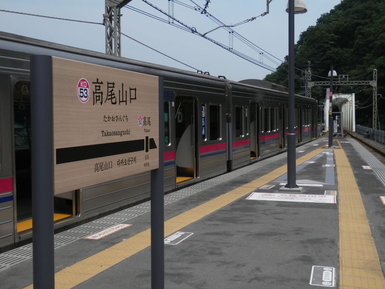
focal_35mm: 45
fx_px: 500
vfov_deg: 32.2
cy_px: 144
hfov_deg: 42.1
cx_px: 192
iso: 80
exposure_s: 1/125
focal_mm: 8
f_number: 10.8
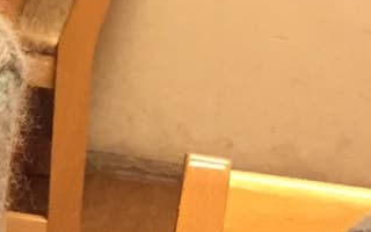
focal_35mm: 197
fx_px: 1992
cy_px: -107
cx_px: -379
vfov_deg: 6.6
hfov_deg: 9.9
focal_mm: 4.15
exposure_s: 1/15
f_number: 2.2
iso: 250
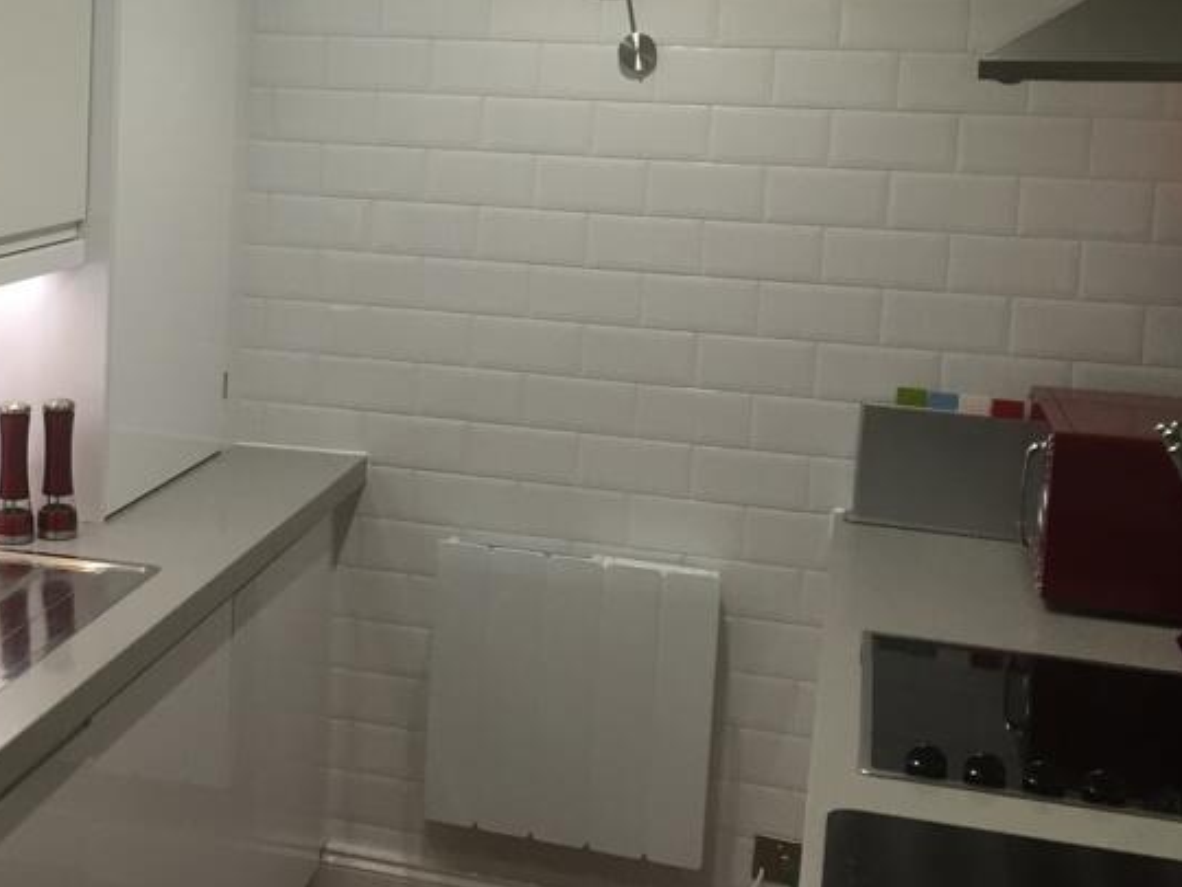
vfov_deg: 26.3
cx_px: 179
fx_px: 1878
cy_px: 258
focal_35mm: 55
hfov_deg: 33.6
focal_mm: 4.15
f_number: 2.2
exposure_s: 1/33
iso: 50
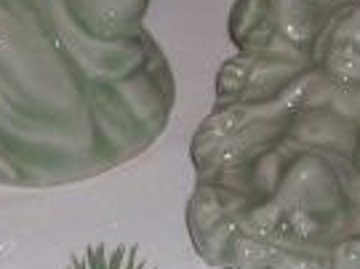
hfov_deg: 9.7
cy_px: 40
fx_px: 2099
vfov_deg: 7.3
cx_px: 11
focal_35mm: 202
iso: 50
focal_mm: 5.7
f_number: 2.9
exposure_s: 1/60.1
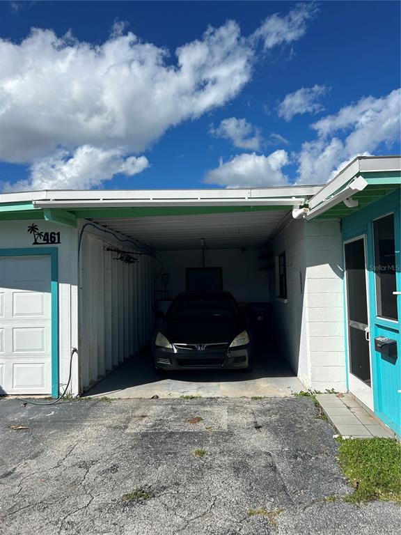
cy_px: 268
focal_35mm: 26
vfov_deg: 67.3
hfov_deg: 53.1
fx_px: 402
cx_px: 200
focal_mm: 5.7
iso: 50
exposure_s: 1/6579
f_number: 1.5
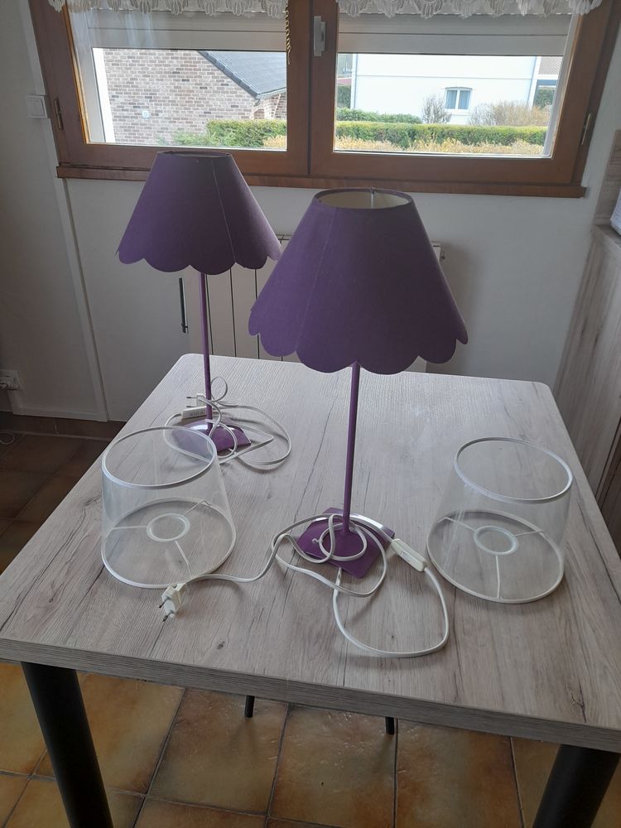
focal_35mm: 25
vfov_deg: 69.4
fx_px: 598
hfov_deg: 54.9
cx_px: 310
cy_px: 414
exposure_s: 1/50
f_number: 2
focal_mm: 4.6
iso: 80
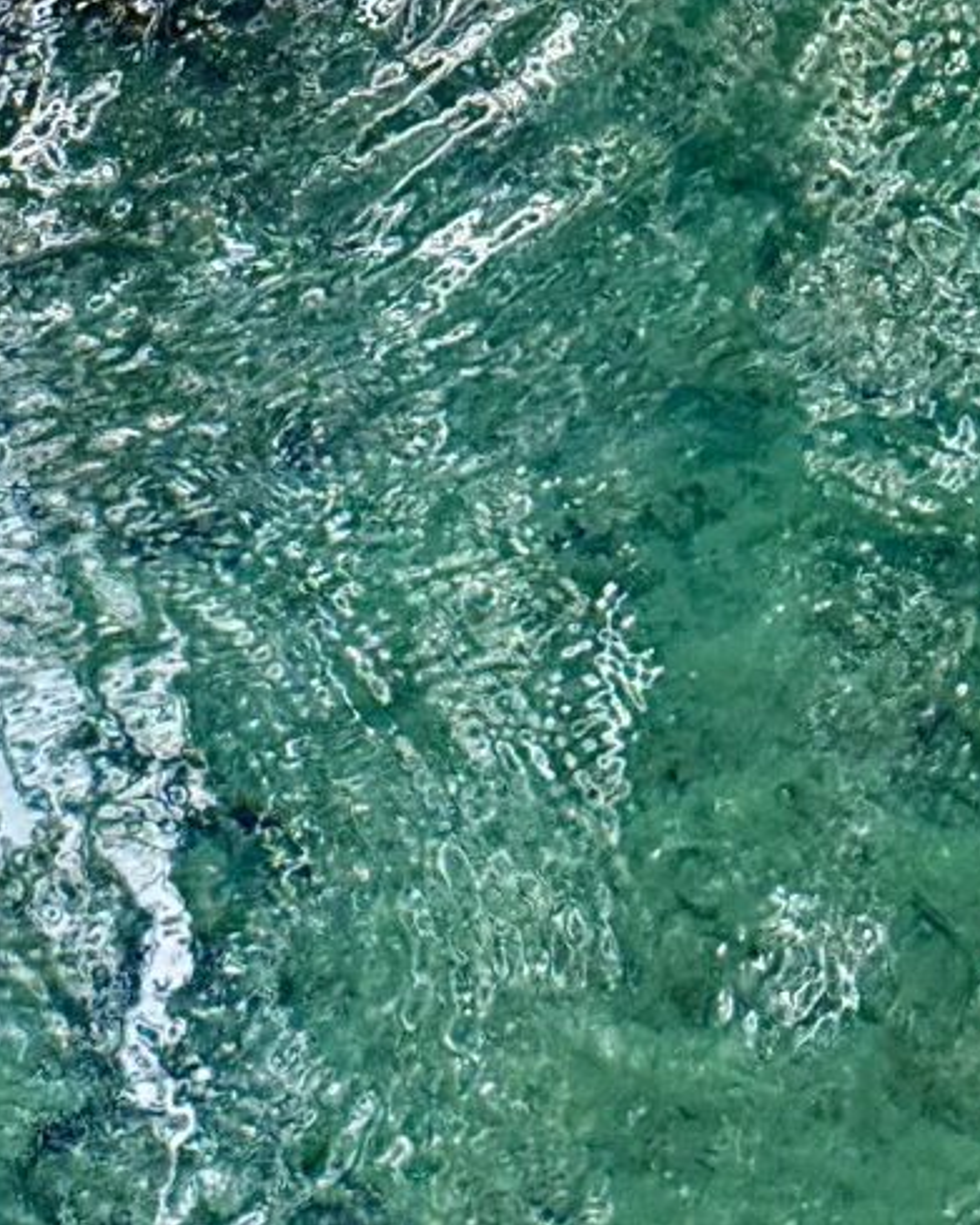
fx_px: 5005
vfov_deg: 13.8
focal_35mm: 138
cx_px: 3
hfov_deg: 11.1
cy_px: 108
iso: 160
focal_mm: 6.76
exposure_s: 1/119
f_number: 1.78
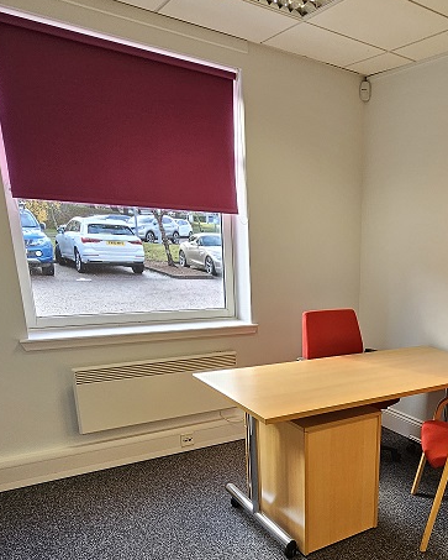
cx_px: 388
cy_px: 407
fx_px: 464
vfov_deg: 59.5
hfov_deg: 47.3
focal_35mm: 28
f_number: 2.2
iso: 80
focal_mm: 2.2
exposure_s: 1/50
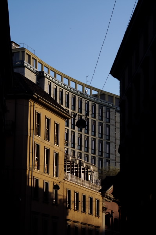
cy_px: 118
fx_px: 685
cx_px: 78
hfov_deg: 13.0
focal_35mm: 105
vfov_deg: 19.5
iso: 400
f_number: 14
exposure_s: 1/500
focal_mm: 70
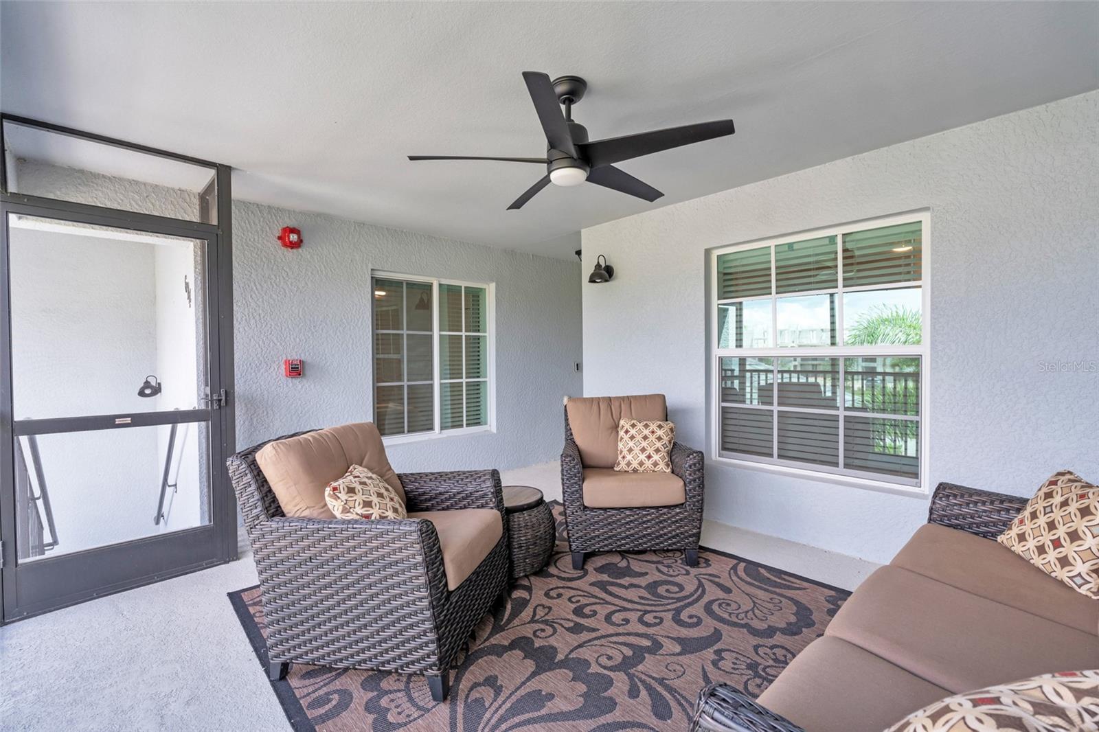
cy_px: 366
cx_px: 550
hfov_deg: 96.7
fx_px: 488
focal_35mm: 16
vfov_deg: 73.7
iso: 200
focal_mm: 16
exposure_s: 1/15
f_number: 9
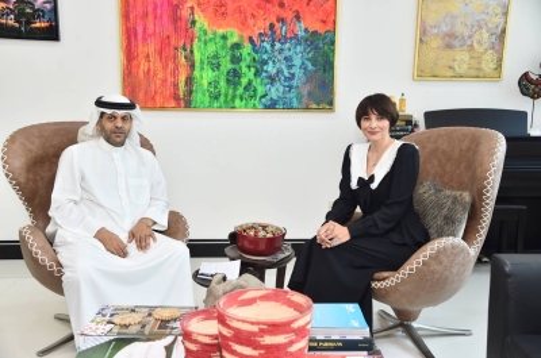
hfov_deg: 46.5
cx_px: 270
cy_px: 179
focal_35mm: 42
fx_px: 630
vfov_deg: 31.8
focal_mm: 42
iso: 500
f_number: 5
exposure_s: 1/80
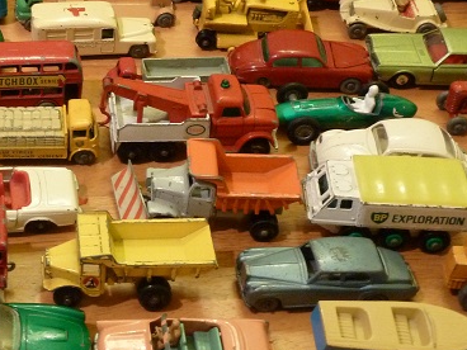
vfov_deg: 17.2
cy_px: 141
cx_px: 15
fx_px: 1160
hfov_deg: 22.0
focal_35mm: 86
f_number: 3.7
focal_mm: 7.3
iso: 400
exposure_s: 1/10
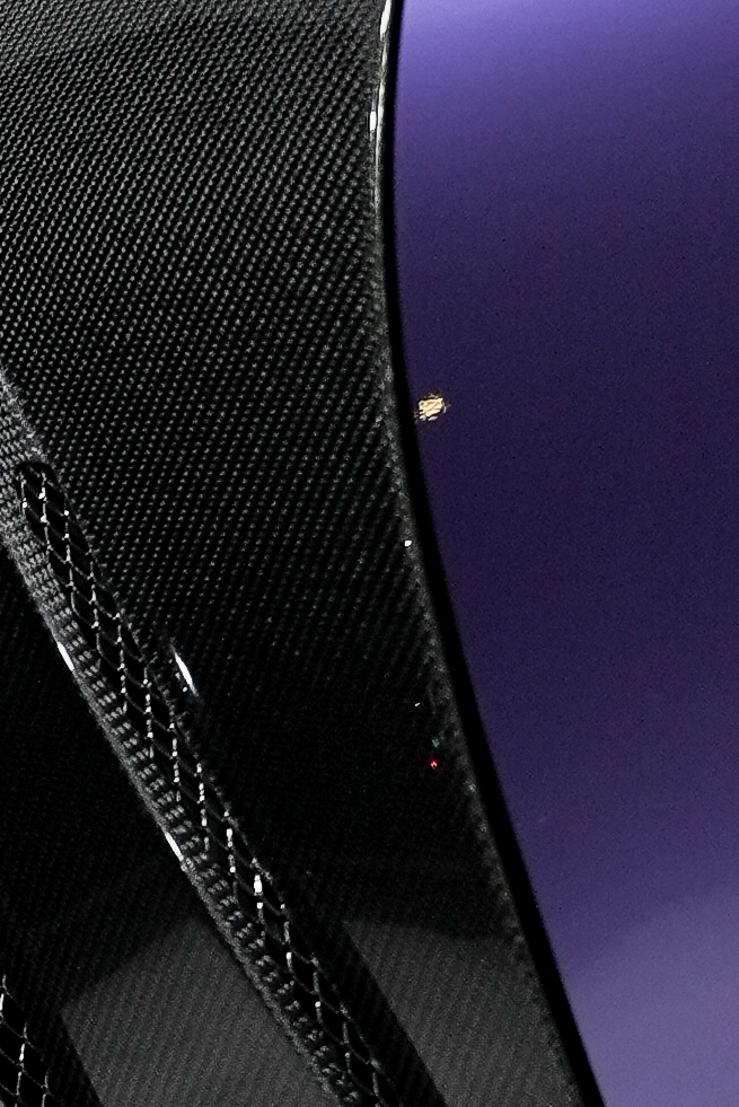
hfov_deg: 9.8
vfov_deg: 14.9
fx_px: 4121
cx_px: -531
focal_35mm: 134
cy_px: 1246
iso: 800
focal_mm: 31
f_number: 4.5
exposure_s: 1/125
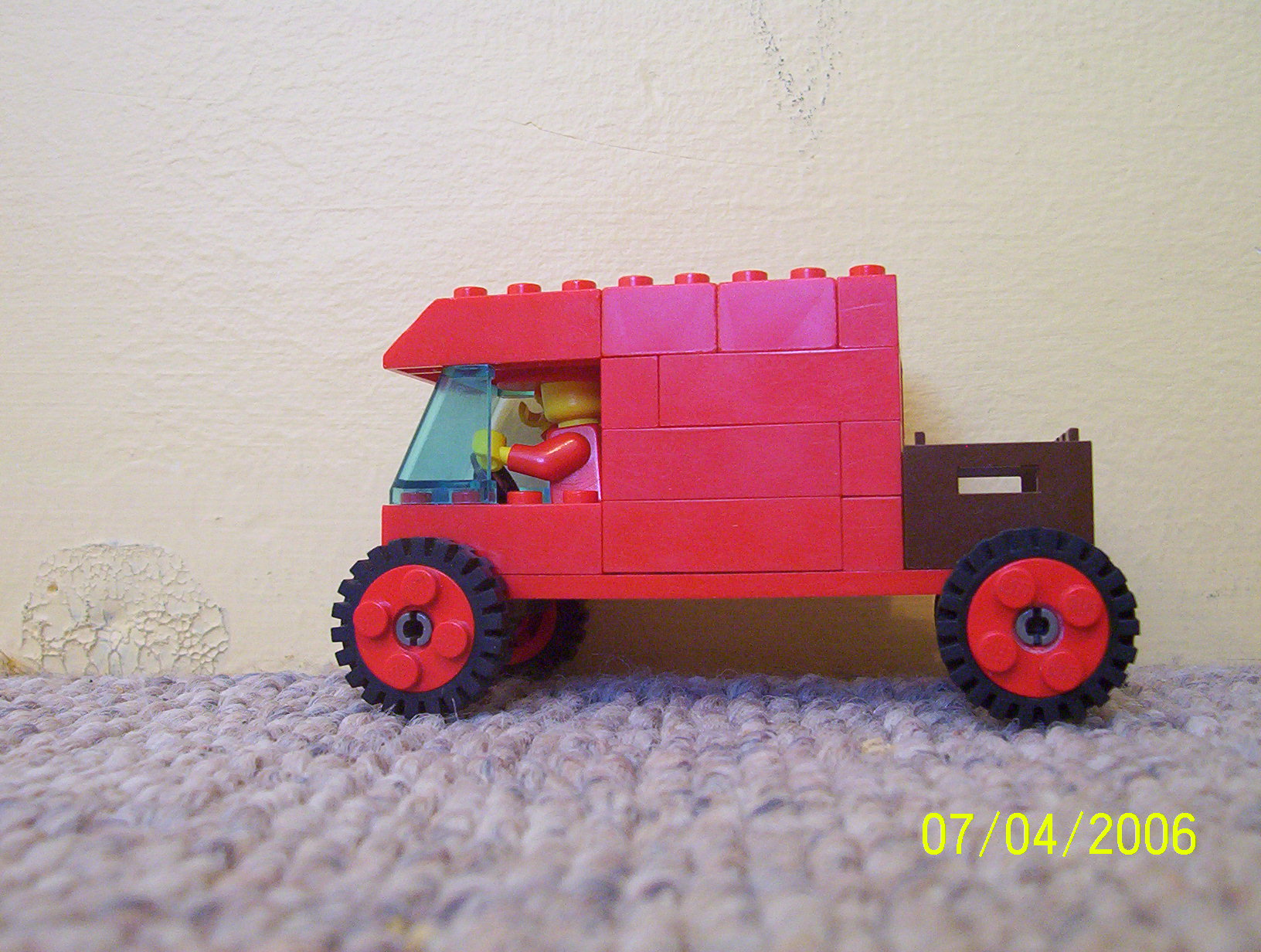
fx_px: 1570
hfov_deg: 43.8
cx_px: 630
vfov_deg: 33.7
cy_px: 476
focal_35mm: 43
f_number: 2.73
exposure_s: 1/8.45
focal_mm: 5.77
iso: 200
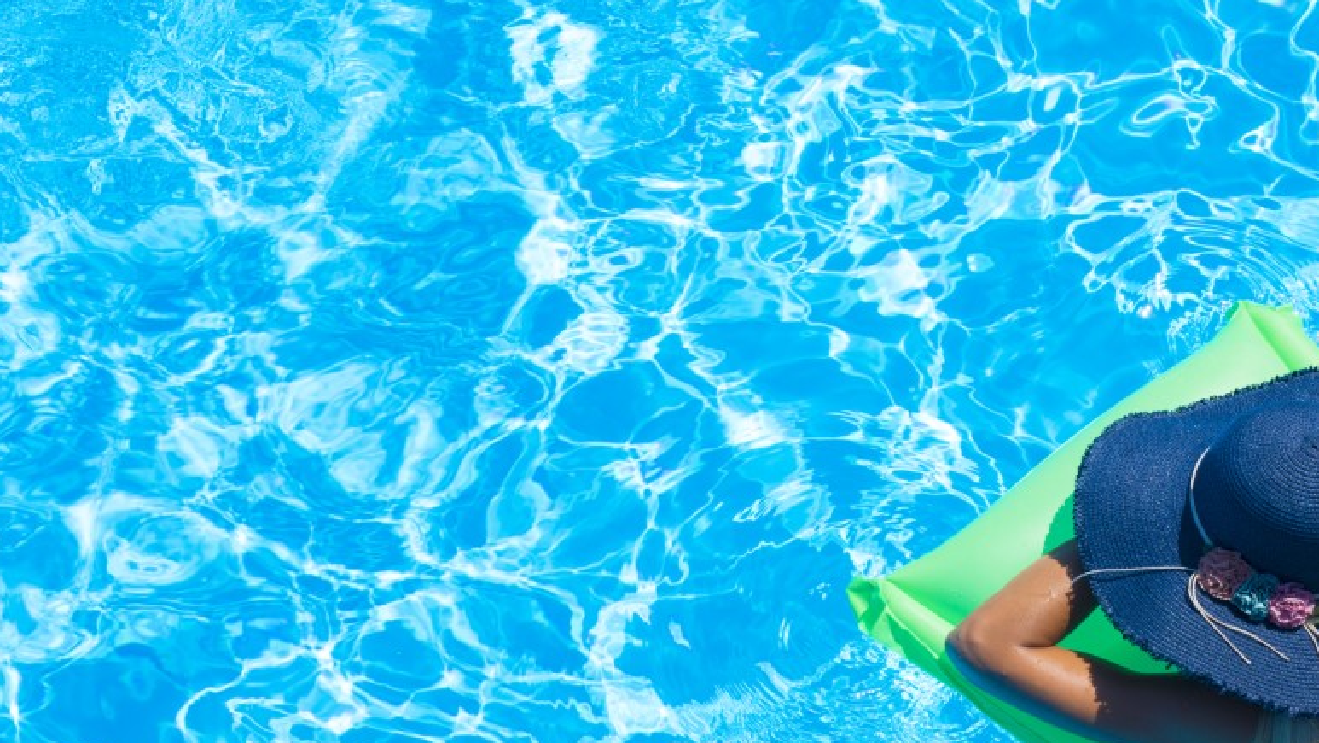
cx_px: 689
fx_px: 2728
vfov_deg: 15.5
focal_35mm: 78
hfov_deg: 27.2
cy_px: 410
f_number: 16
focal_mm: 50
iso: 500
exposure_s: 1/640
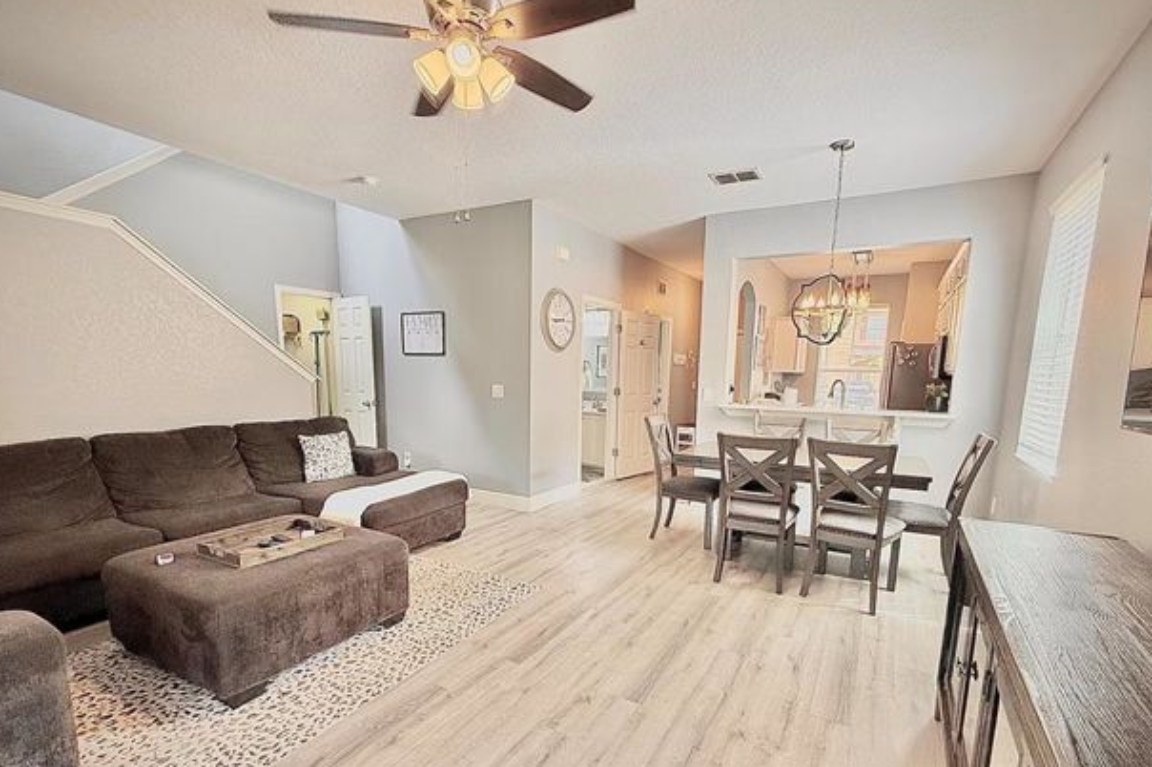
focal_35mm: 17
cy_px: 456
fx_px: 544
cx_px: 583
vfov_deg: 69.7
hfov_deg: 93.3
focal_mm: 2.22
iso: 160
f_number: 2.2
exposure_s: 1/99
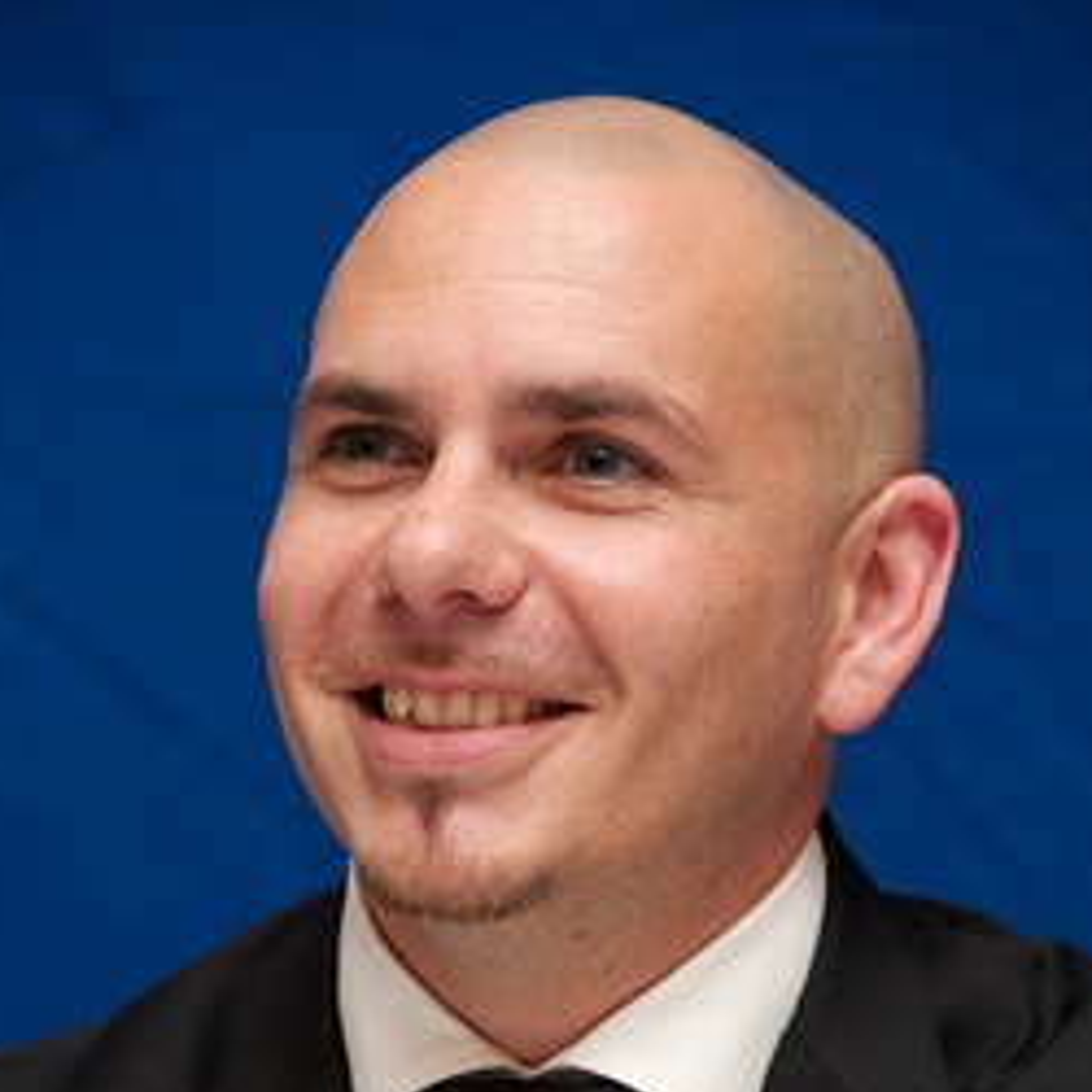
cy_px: 830
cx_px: 550
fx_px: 9708
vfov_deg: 6.4
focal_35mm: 272
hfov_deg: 6.4
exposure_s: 1/60
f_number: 6.3
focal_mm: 200
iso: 1000
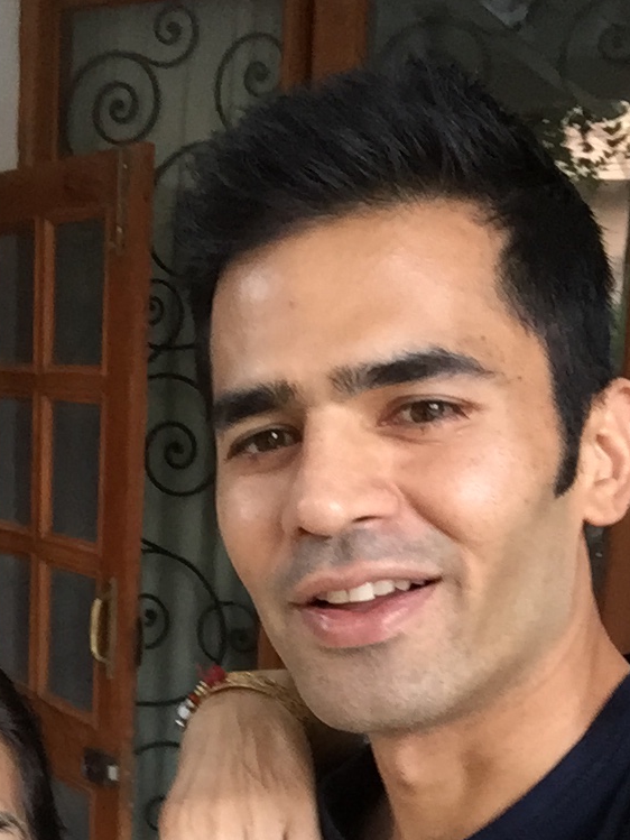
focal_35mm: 53
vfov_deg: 35.5
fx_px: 1286
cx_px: 185
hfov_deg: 27.3
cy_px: 608
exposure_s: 1/33
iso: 160
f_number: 2.2
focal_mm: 2.65
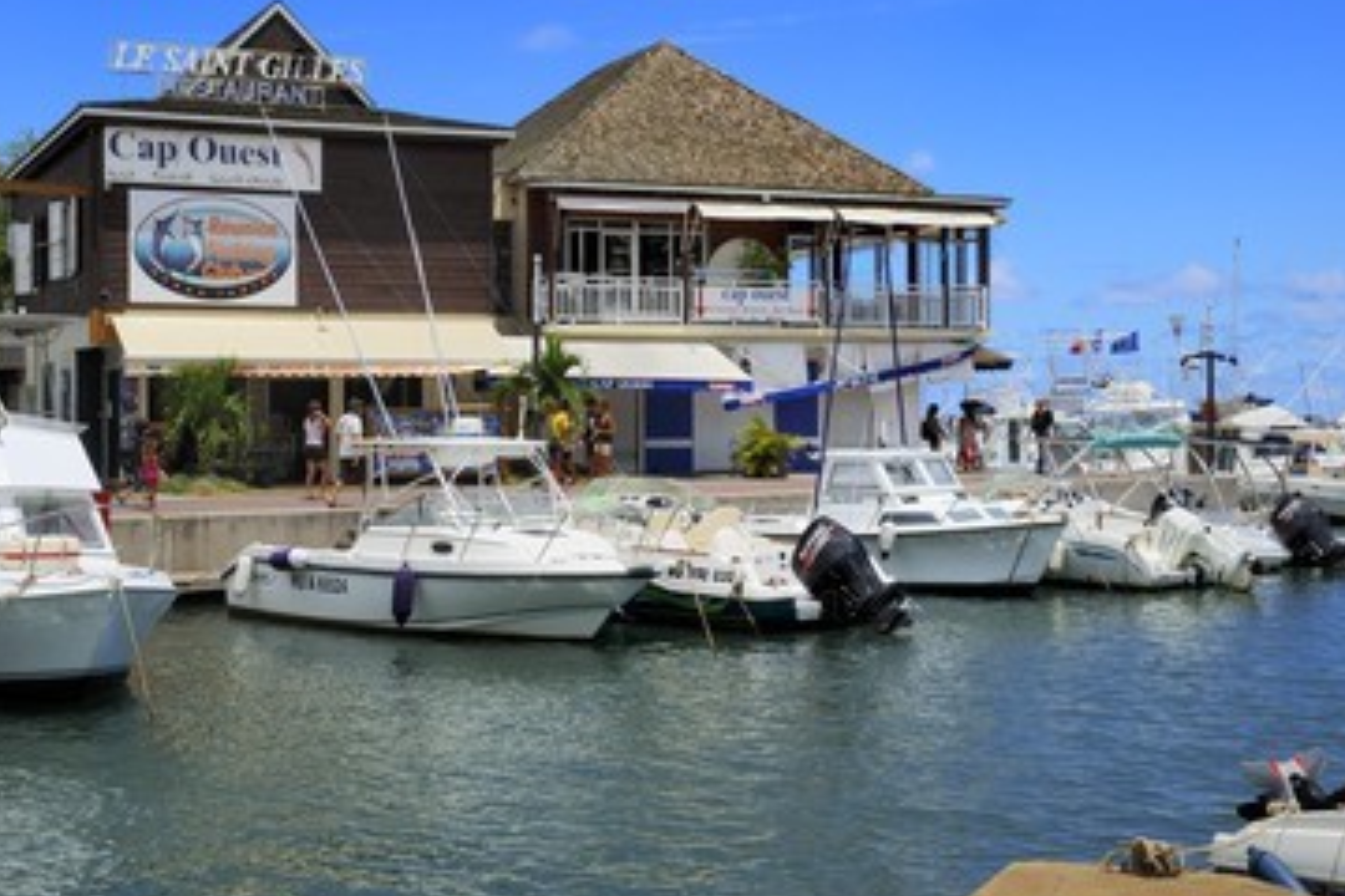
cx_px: 583
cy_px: 403
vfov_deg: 24.2
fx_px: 2092
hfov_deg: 35.6
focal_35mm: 56
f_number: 18
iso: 200
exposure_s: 1/160
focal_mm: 48
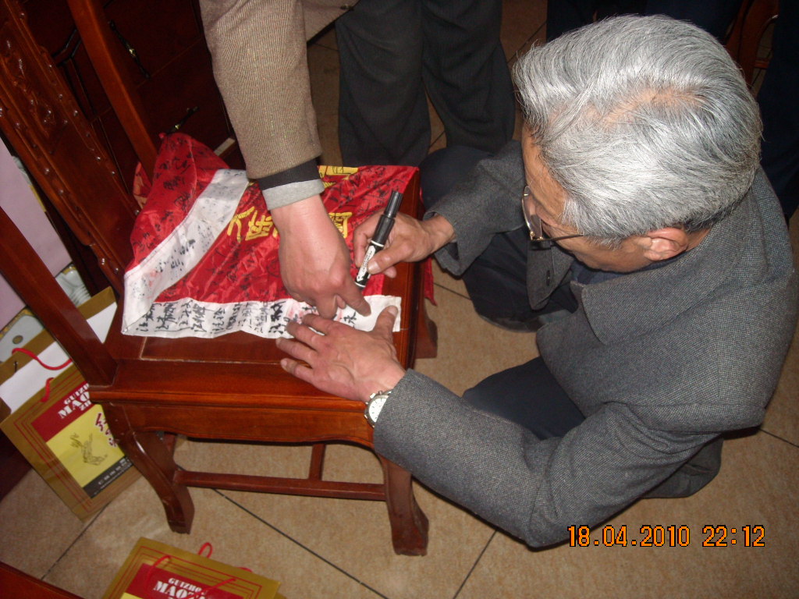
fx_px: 808
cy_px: 300
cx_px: 400
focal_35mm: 35
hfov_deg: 52.6
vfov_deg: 40.7
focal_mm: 5.7
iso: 200
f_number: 2.8
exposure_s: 1/60
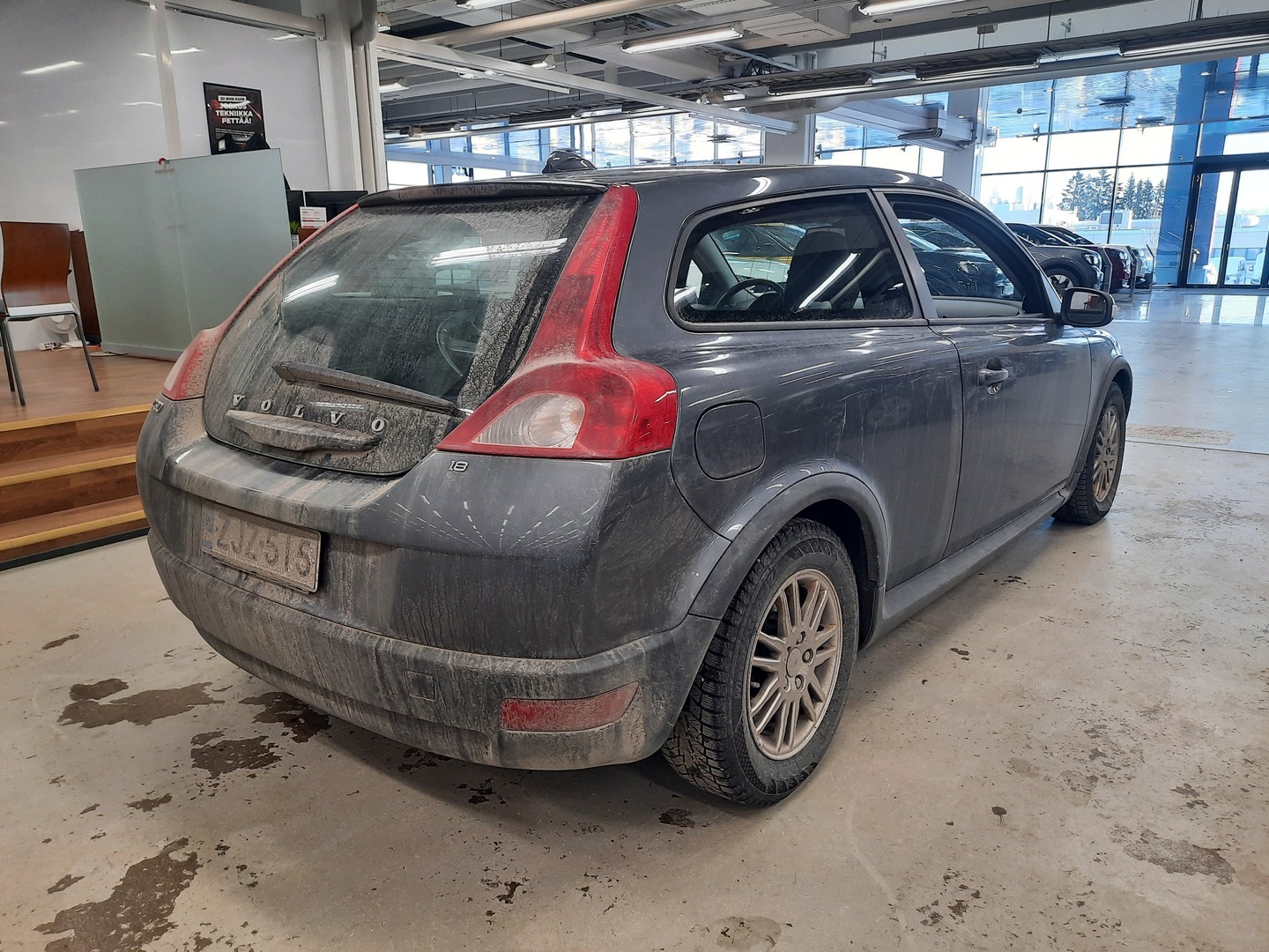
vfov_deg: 54.9
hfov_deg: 69.4
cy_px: 476
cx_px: 634
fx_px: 916
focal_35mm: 25
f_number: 2
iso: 125
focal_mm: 4.6
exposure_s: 1/50
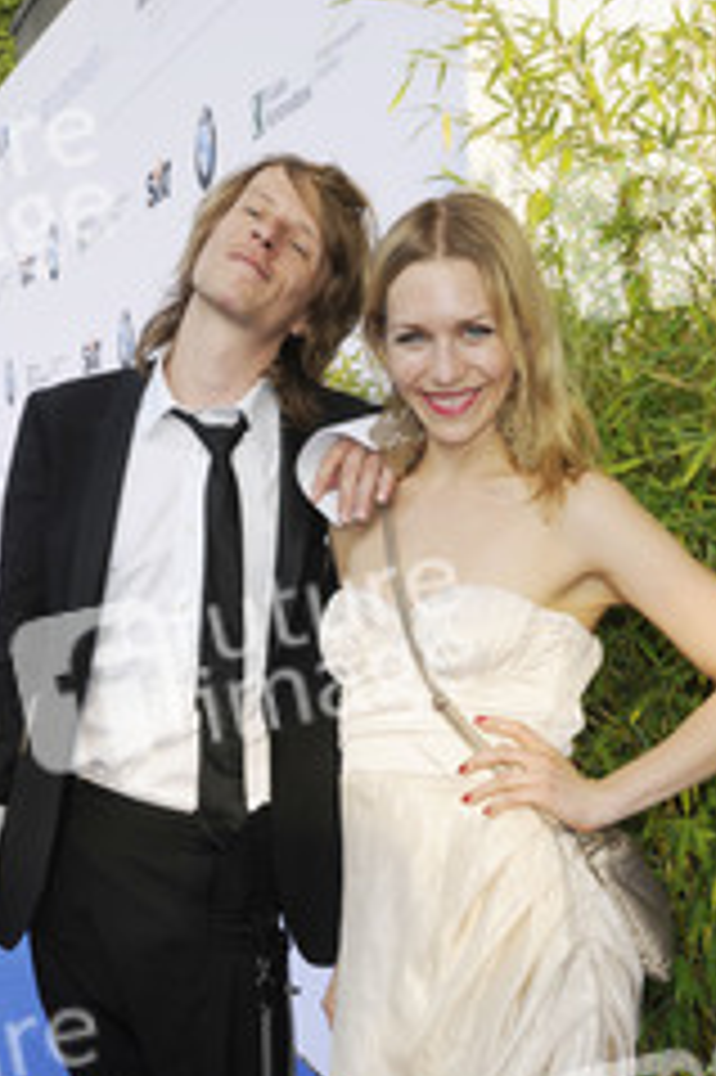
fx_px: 1703
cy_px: 891
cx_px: 374
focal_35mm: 57
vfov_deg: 33.8
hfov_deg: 23.7
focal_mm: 34
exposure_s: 1/125
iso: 320
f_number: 10
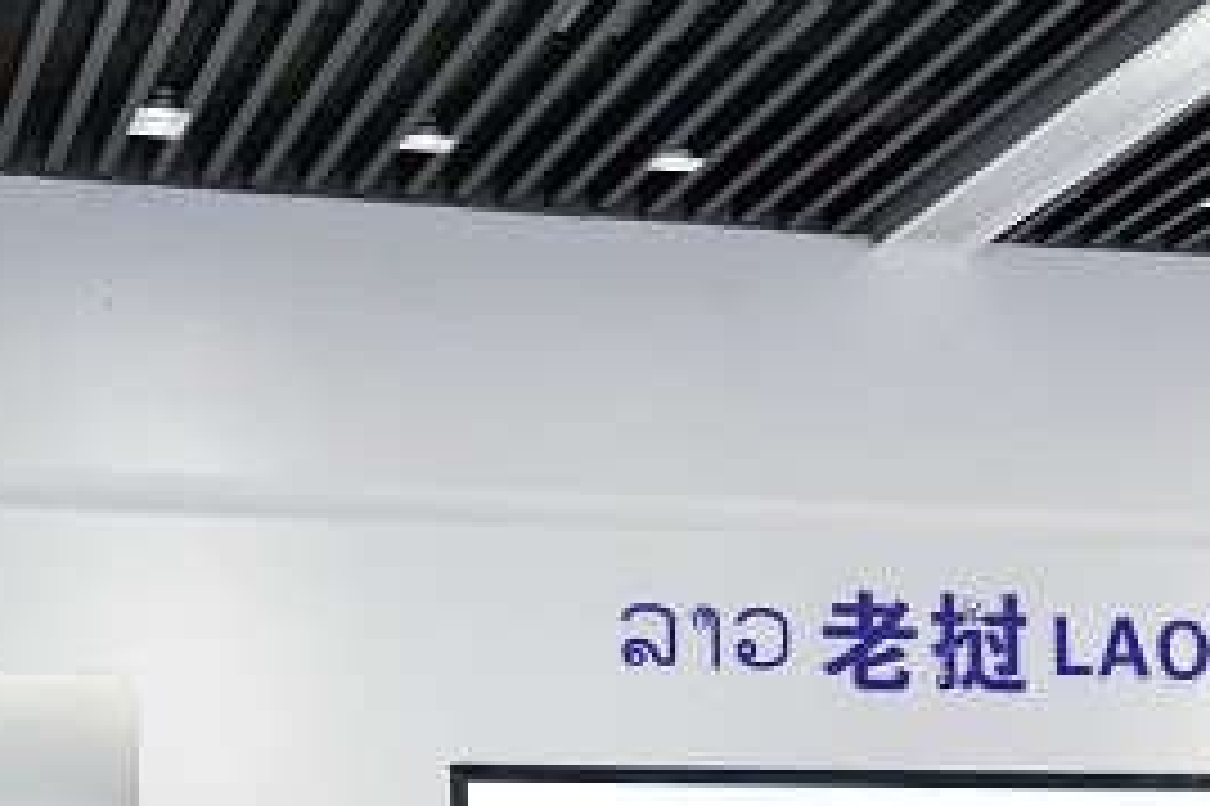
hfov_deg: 20.0
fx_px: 3393
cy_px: 1155
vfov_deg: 12.9
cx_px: 976
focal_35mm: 101
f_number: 4
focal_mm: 34
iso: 3200
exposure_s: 1/320
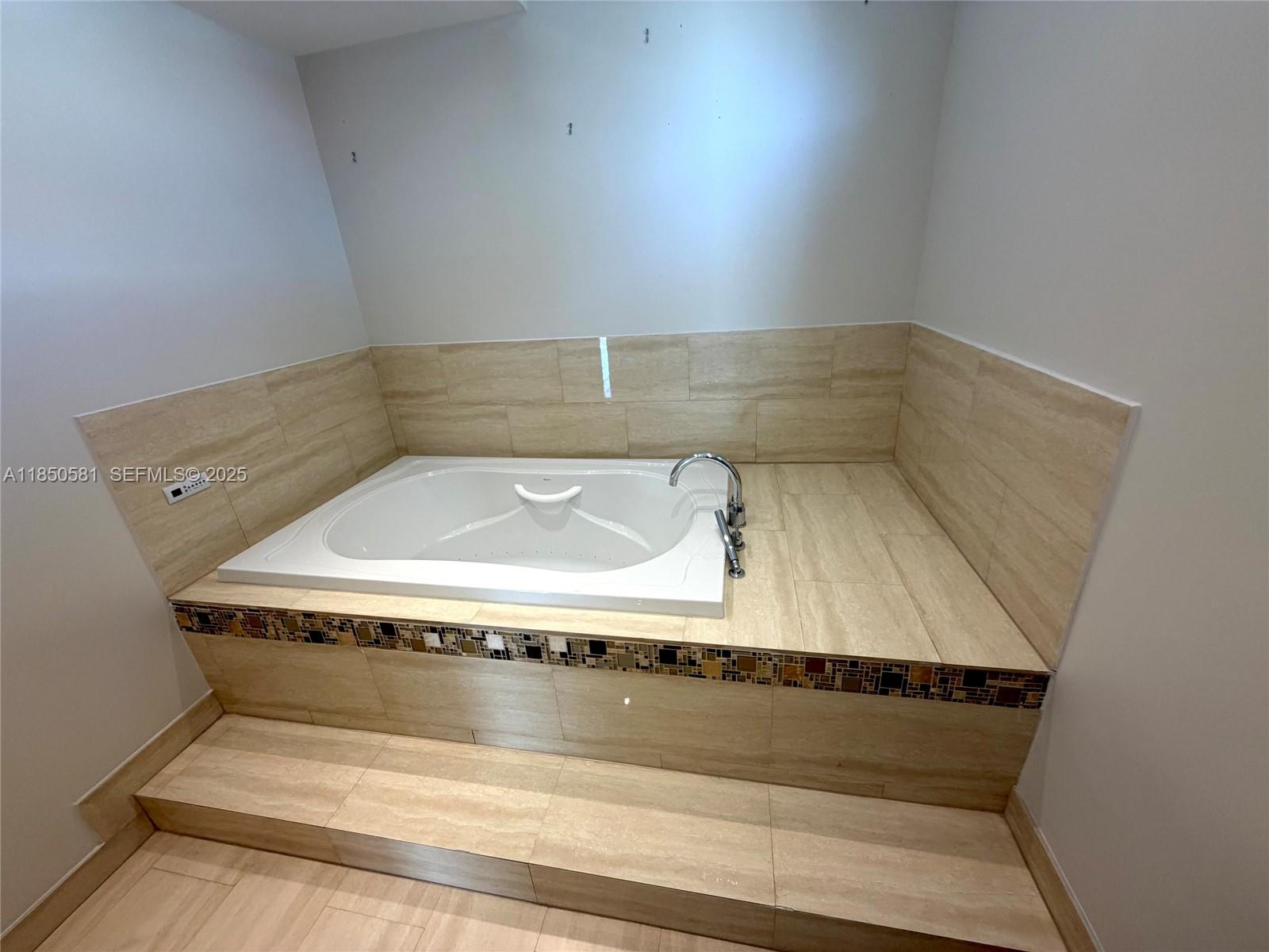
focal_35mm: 14
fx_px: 513
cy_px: 476
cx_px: 634
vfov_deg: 85.7
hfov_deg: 102.1
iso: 160
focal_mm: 2.22
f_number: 2.2
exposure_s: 1/120
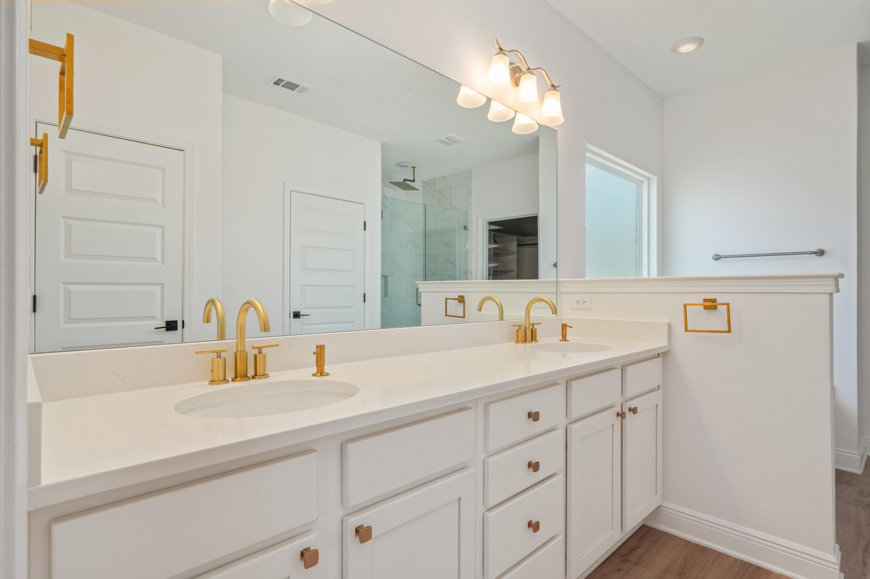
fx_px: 435
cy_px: 290
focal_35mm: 18
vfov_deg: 67.3
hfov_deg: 90.0
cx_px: 435
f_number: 9
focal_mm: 18
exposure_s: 1/13
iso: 100
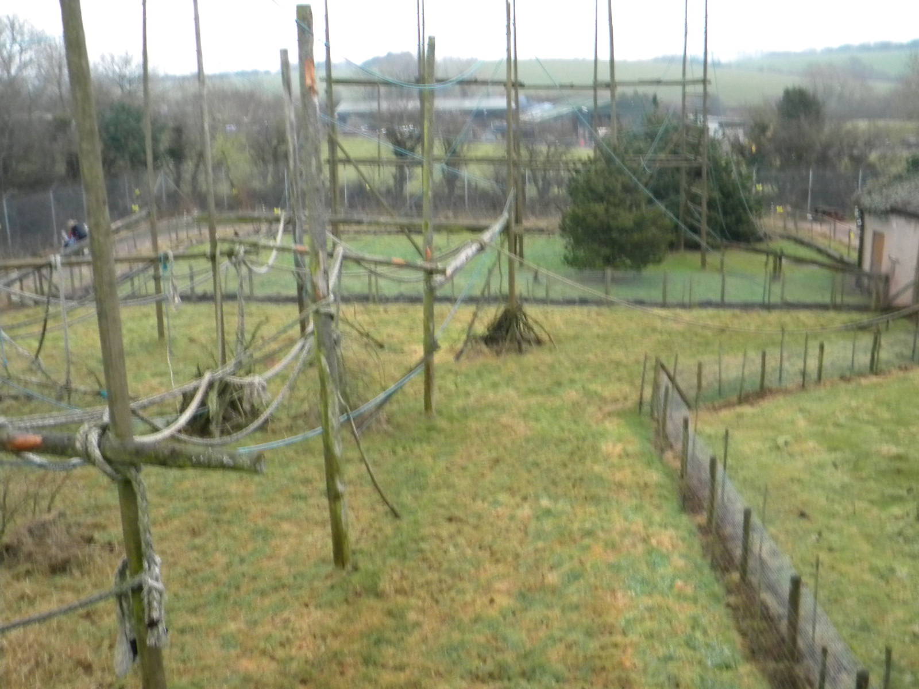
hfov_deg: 51.4
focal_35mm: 36
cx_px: 460
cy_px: 344
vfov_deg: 39.7
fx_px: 956
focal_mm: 6.4
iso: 400
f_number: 3.7
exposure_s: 1/312
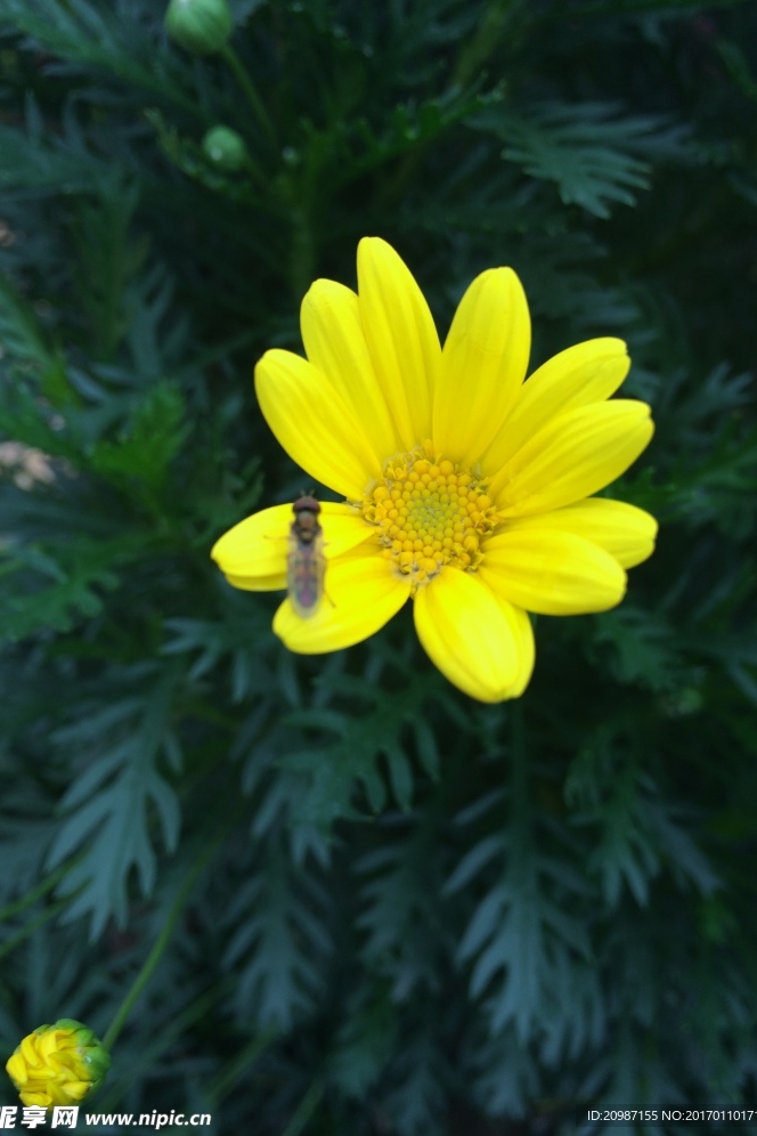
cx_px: 408
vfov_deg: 60.3
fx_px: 978
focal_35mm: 31
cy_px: 554
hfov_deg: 42.3
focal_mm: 4.15
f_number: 2.2
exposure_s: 1/127
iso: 32
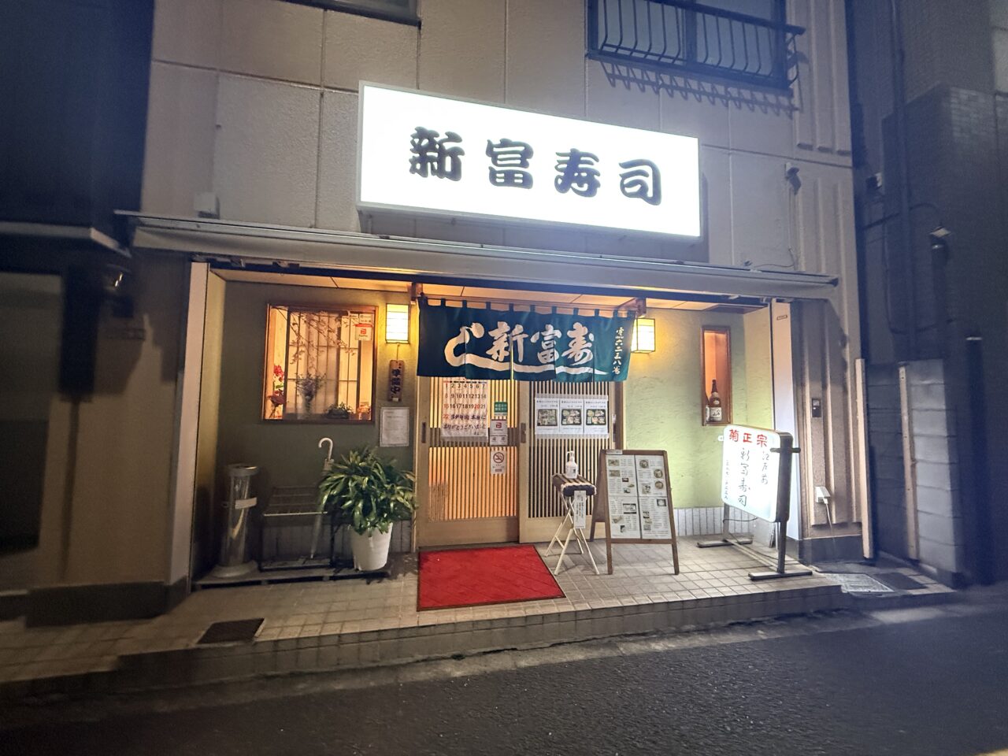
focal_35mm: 14
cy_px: 378
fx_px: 408
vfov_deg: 85.7
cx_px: 504
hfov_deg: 102.1
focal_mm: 2.22
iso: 800
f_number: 2.2
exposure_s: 1/50
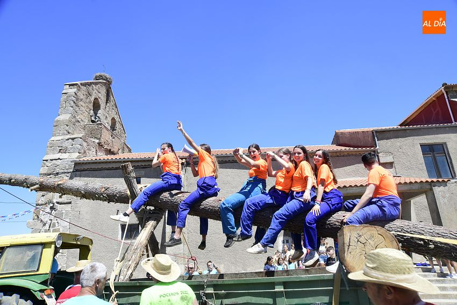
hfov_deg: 69.4
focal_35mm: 26
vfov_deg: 49.6
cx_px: 228
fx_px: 330
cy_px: 152
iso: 200
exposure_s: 1/125
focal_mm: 26
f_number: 11
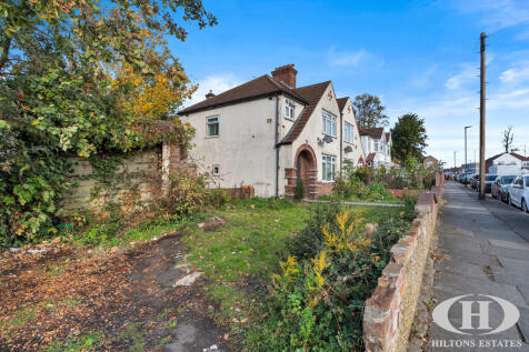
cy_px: 176
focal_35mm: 16
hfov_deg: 96.8
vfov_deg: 73.7
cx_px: 264
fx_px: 235
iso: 160
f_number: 8
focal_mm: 16
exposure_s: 1/160
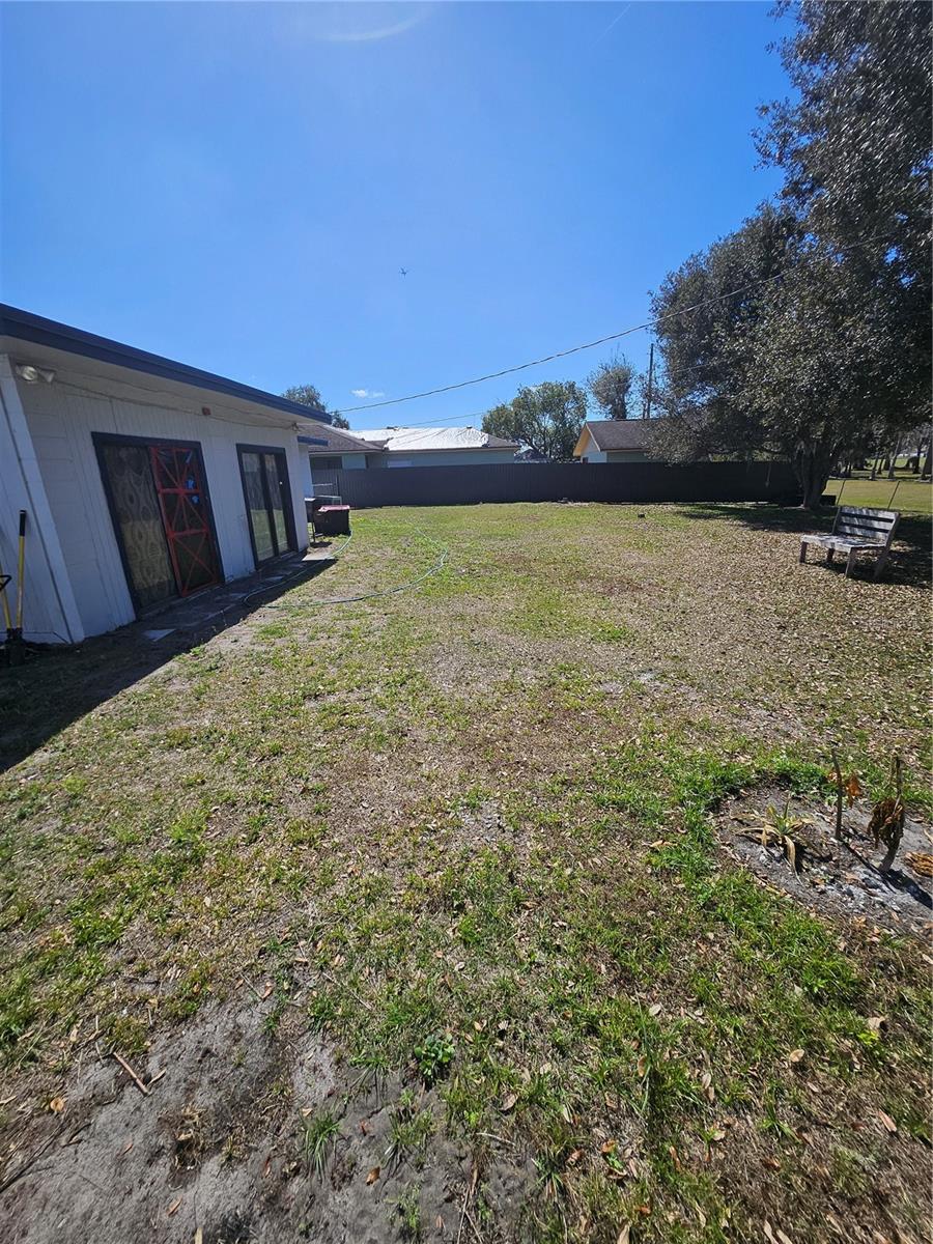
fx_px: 467
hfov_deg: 89.9
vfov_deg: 106.2
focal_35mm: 13
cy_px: 622
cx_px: 466
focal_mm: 1.74
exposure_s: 1/1650
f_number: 2.2
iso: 32
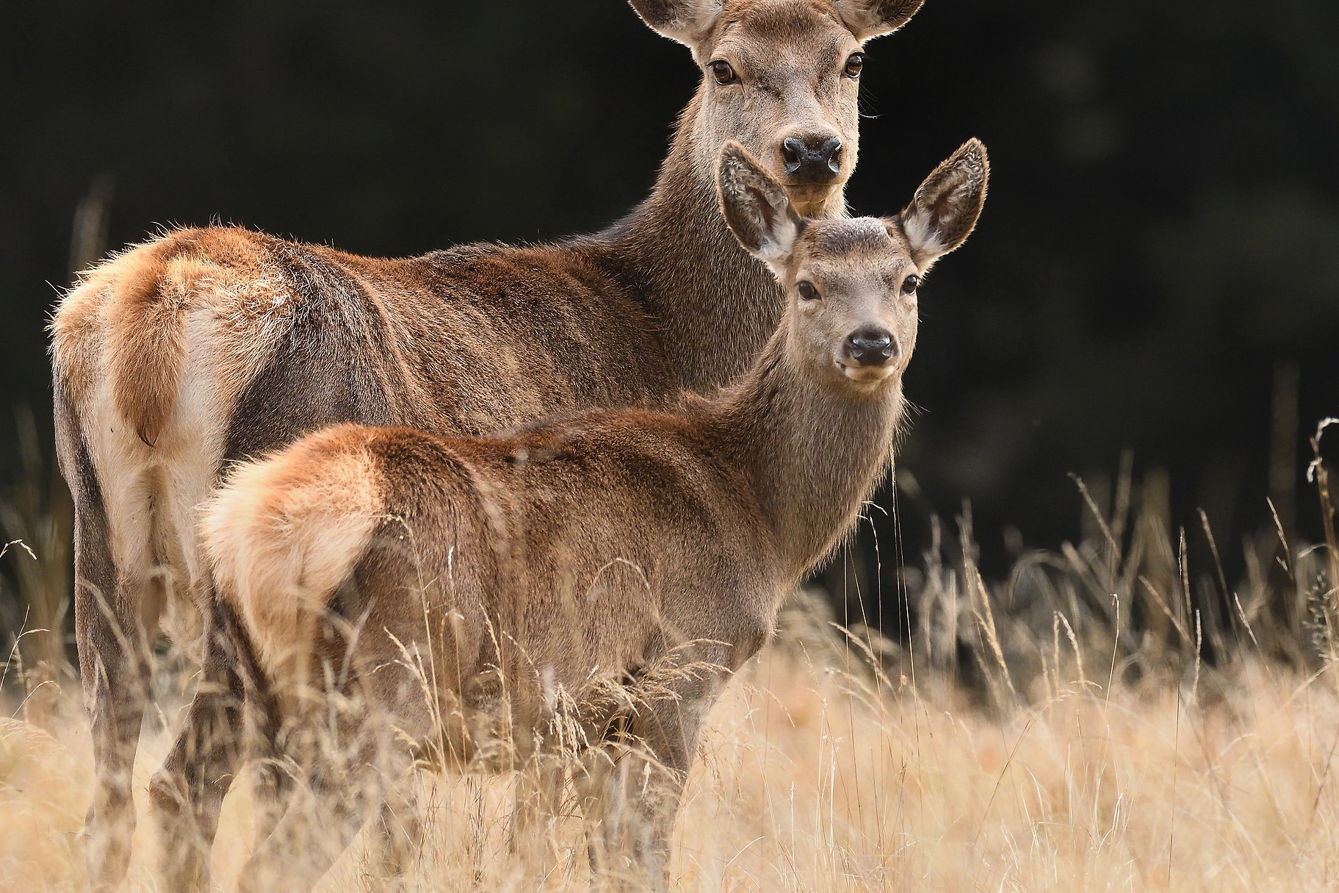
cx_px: 715
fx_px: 29379
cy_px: 411
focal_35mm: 790
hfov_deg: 2.6
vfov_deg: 1.7
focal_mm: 400
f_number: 6.3
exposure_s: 1/320
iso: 2000
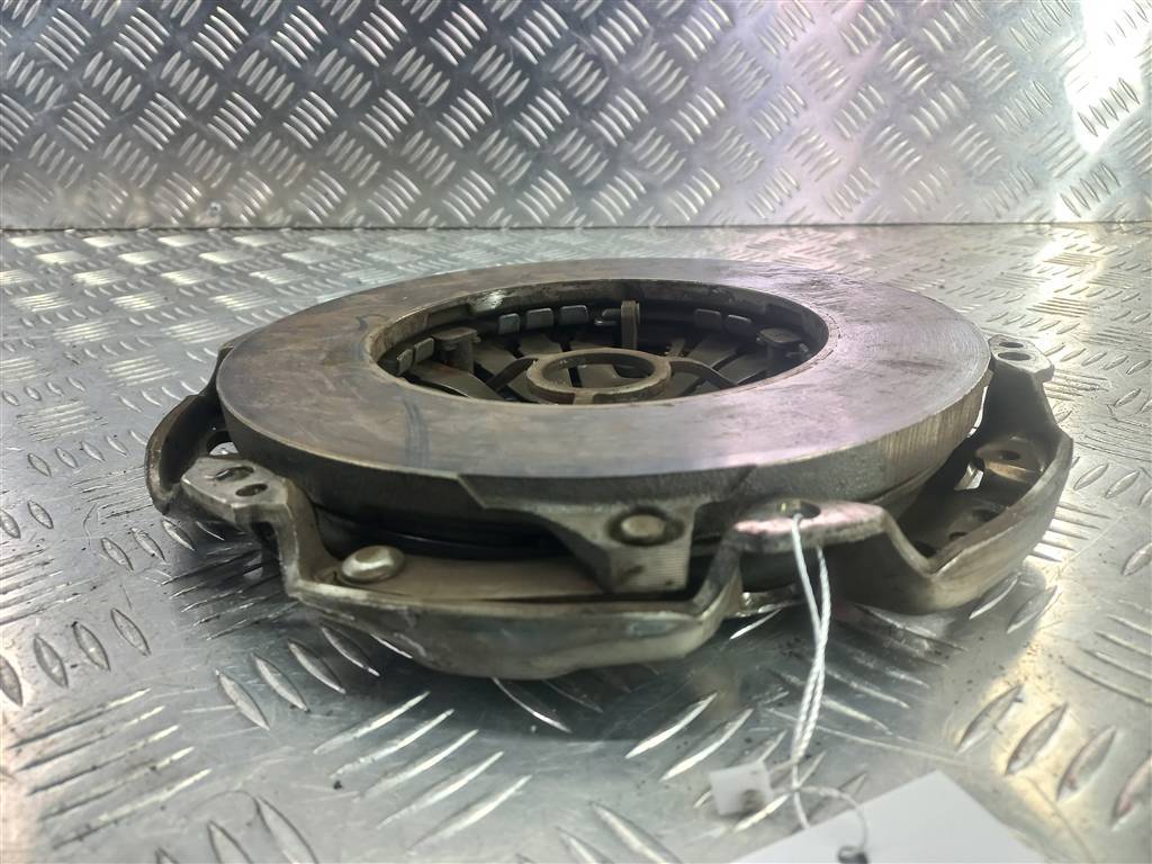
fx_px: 832
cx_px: 576
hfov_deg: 69.4
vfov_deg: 54.9
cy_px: 432
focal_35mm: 25
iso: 100
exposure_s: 1/50
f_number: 1.8
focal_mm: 4.6
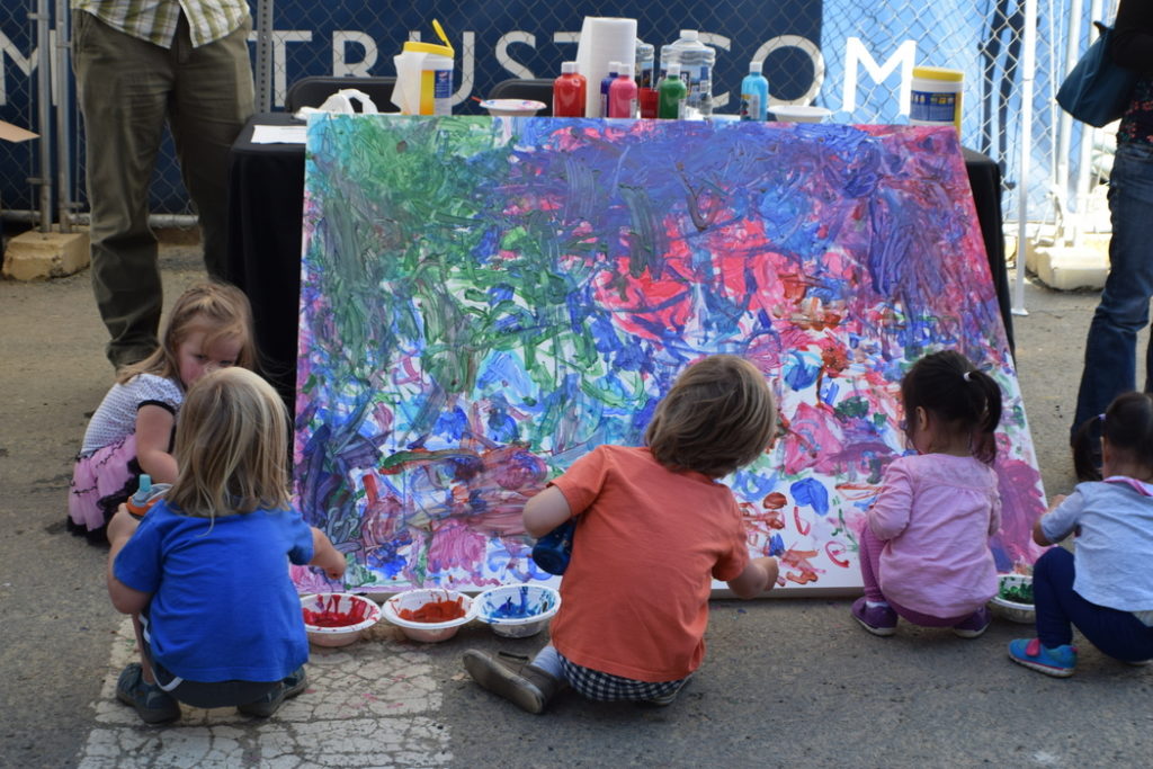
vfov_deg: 19.7
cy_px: 384
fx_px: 2210
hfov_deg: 29.2
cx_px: 576
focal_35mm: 69
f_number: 8
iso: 400
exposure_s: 1/250
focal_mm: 46
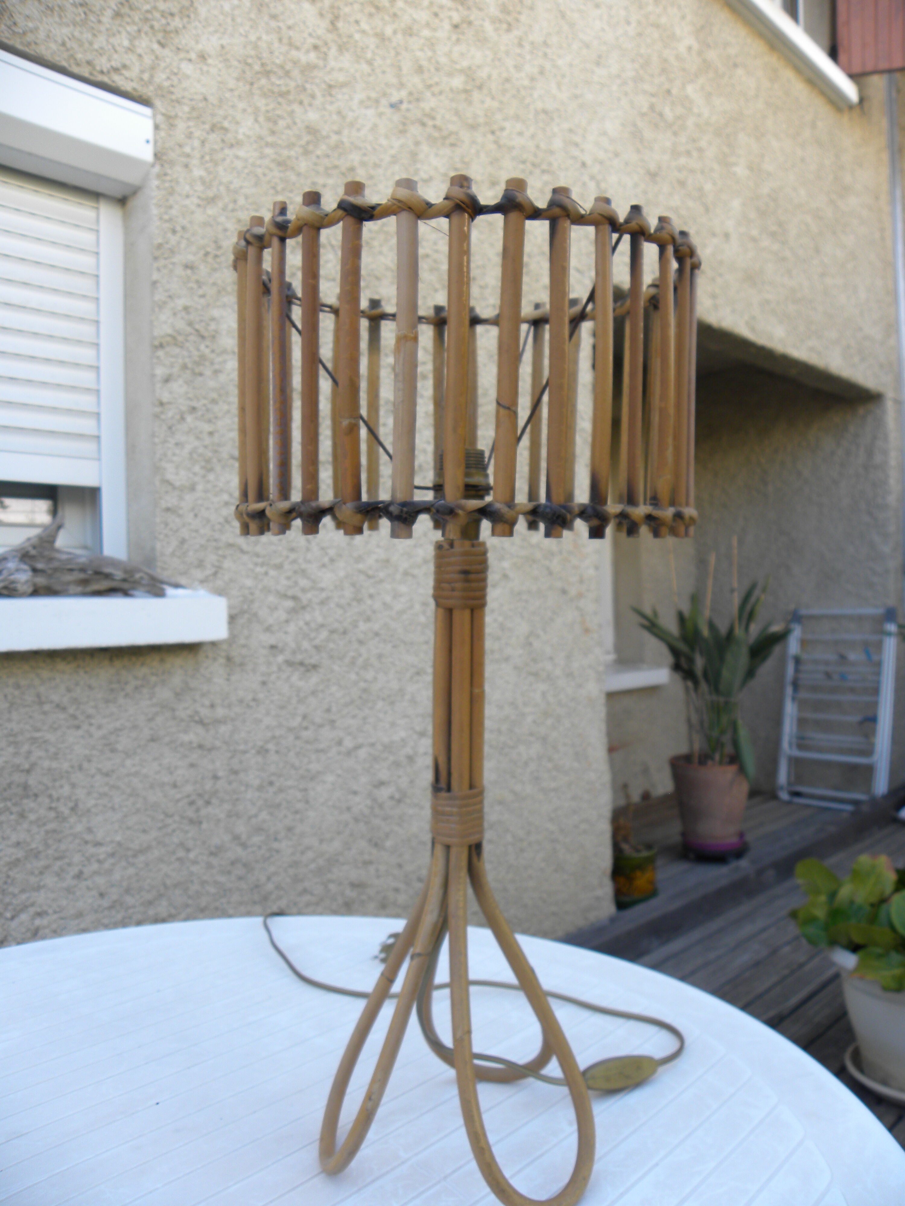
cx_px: 452
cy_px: 603
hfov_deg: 53.1
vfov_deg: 67.3
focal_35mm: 26
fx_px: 906
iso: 64
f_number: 2.8
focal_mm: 4.6
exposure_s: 1/132
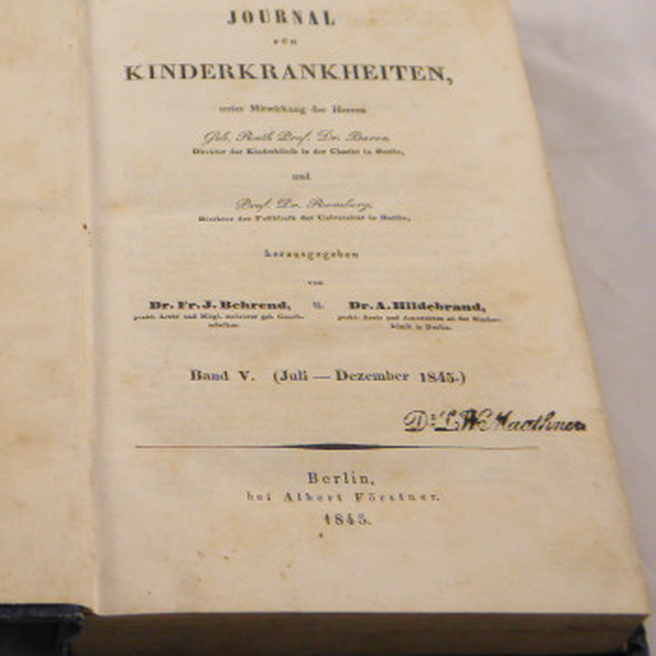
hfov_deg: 22.3
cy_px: 291
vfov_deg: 22.8
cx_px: 88
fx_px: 1629
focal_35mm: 76
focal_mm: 8.6
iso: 100
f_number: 3.9
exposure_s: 1/50
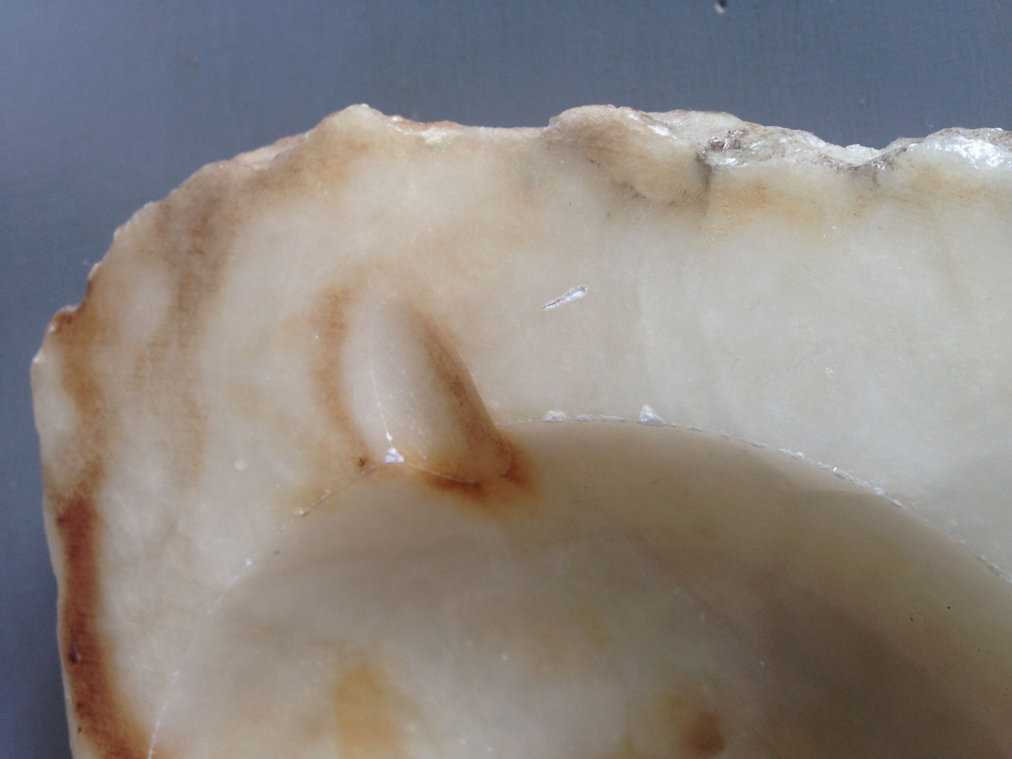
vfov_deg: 42.9
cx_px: 506
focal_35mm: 33
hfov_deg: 55.4
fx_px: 965
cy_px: 380
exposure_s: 1/24
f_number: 2.4
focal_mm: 4.12
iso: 50
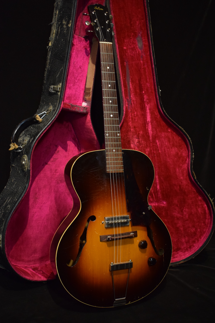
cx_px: 108
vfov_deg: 43.6
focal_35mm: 45
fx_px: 403
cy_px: 162
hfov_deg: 29.9
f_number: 4.2
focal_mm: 30
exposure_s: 1/30
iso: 2000
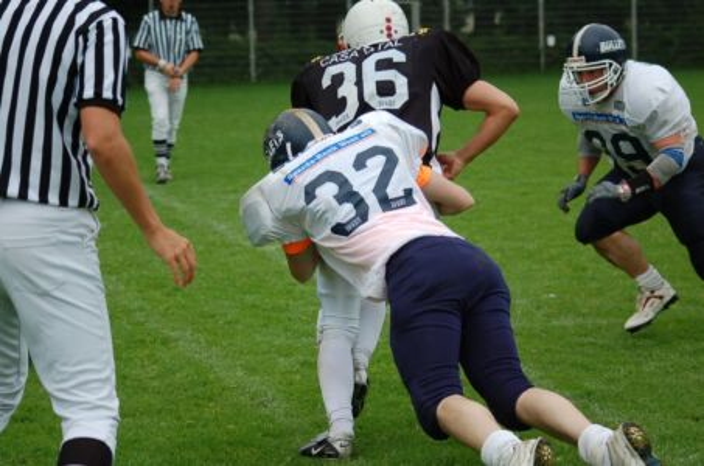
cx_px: 352
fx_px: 2049
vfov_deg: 13.0
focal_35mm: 105
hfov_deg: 19.5
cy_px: 233
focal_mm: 70
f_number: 4
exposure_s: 1/1000
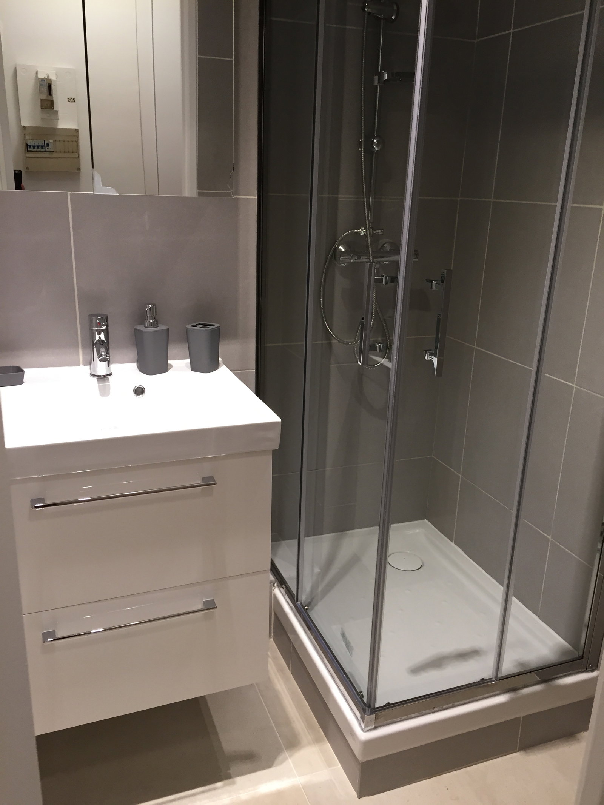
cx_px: 302
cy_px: 402
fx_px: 675
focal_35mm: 29
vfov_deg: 61.7
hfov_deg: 48.2
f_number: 2.2
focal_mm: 4.15
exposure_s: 1/33
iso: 100
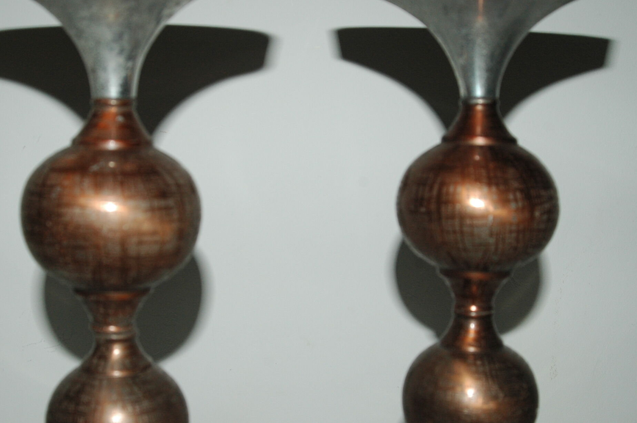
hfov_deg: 38.9
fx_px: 901
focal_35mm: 51
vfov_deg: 26.4
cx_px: 303
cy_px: 230
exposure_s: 1/125
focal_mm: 28
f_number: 7.1
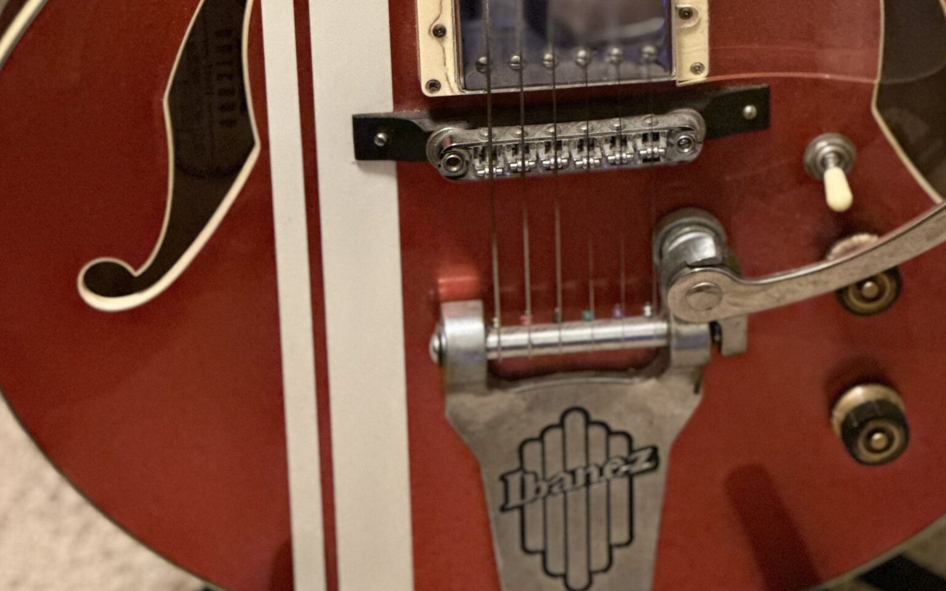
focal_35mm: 136
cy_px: -62
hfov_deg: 15.4
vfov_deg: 9.5
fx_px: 3506
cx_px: 571
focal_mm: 9
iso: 800
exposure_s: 1/15
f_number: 2.8
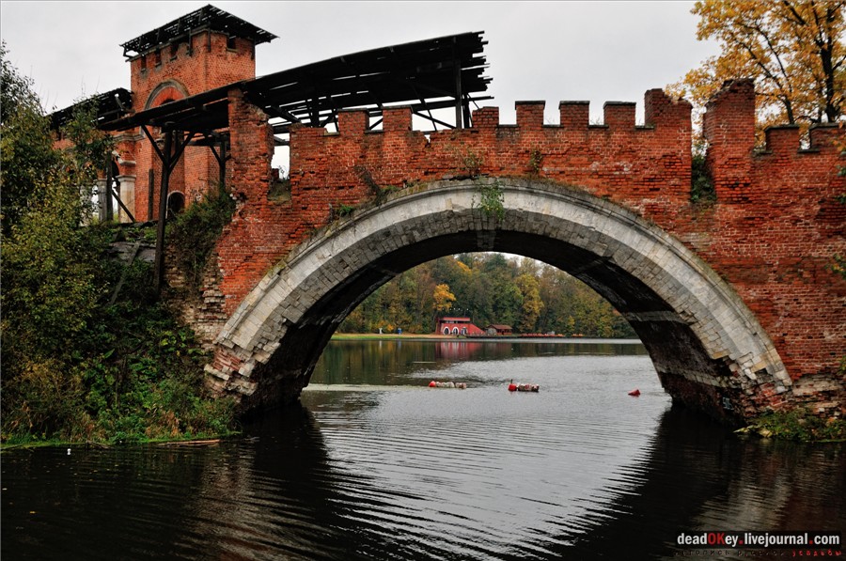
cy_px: 280
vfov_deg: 36.8
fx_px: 845
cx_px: 423
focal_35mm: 36
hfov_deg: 53.2
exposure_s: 1/160
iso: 320
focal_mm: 24
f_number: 6.3
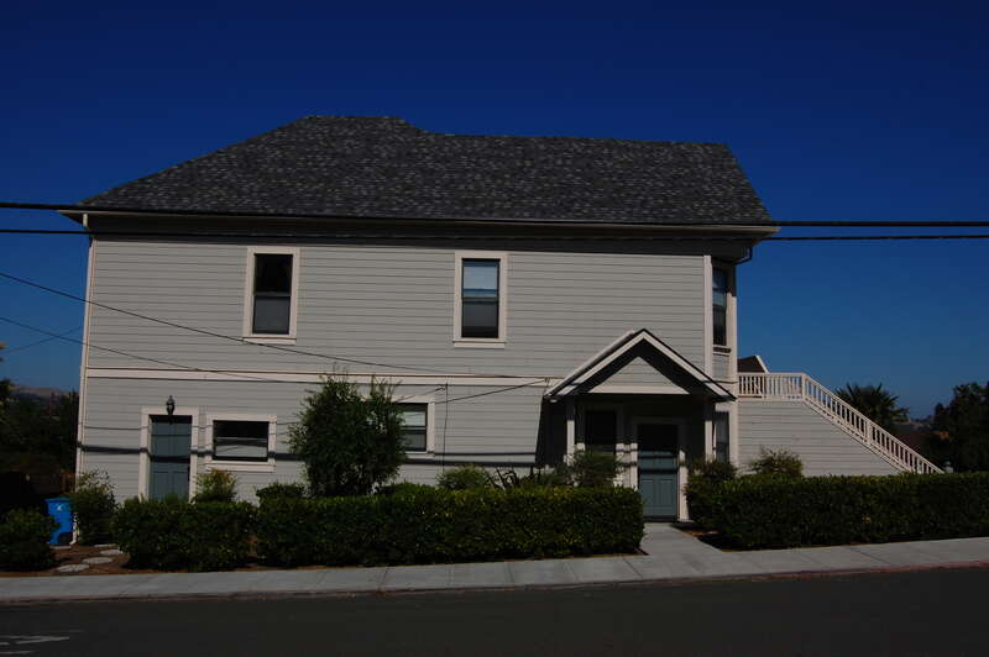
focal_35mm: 33
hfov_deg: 57.3
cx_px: 494
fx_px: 906
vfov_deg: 39.9
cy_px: 328
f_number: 16
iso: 200
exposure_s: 1/400
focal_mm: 22
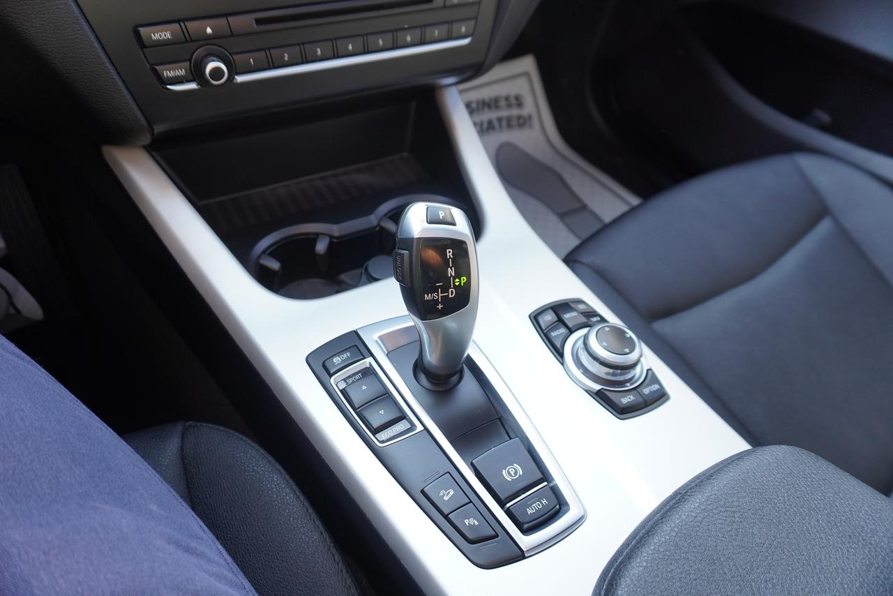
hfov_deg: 73.7
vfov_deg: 53.2
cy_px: 298
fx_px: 595
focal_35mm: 24
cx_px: 446
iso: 250
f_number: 4
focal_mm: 16
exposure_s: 1/60
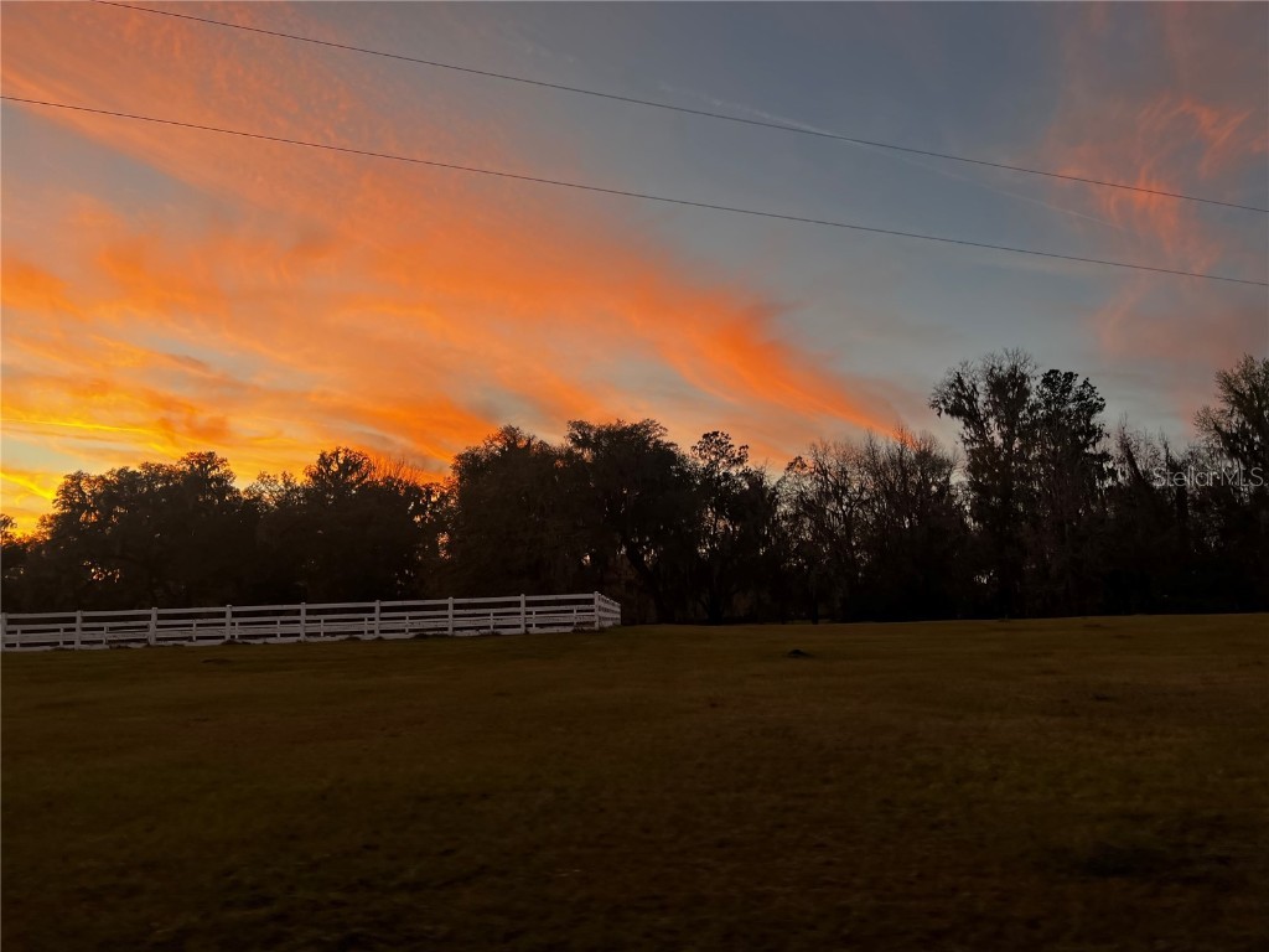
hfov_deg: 67.3
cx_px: 634
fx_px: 953
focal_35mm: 26
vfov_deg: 53.1
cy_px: 476
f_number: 1.5
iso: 32
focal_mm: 5.7
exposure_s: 1/121
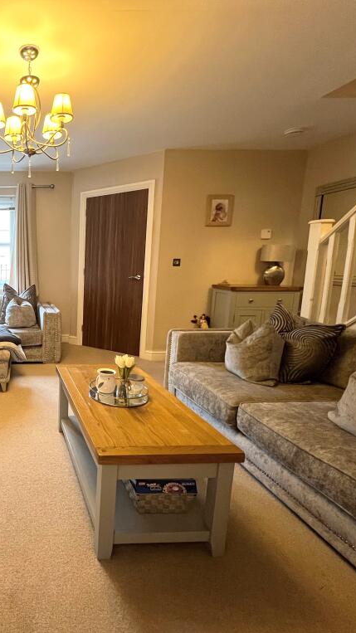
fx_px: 319
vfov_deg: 89.6
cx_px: 22
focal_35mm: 19
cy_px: 317
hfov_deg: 50.3
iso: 500
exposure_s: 1/50
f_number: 1.8
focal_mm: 1.57
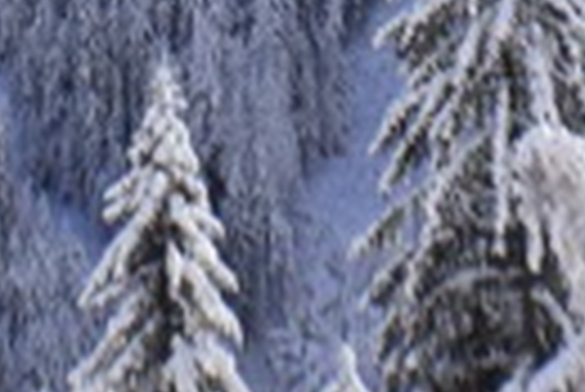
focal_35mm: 365
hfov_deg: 5.6
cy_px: -899
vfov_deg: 3.7
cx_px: -63
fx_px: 5937
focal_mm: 31
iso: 400
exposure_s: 1/500
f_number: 11
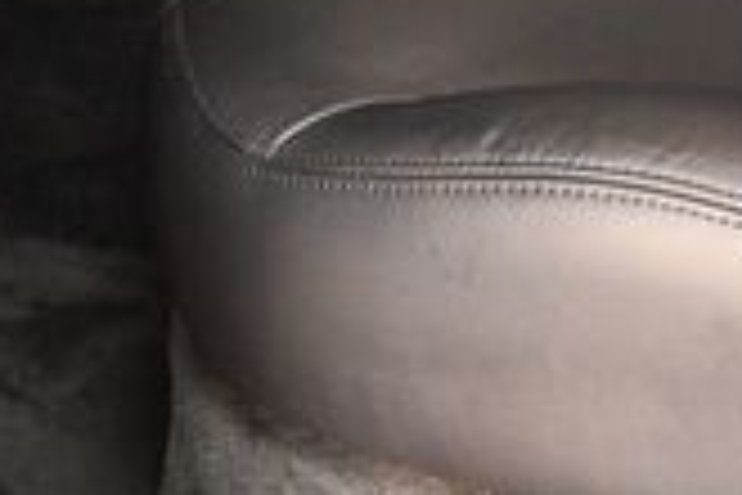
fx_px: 2885
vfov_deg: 9.5
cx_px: 877
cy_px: 758
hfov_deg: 14.2
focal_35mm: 140
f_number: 3.5
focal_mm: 18
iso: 3200
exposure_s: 1/80
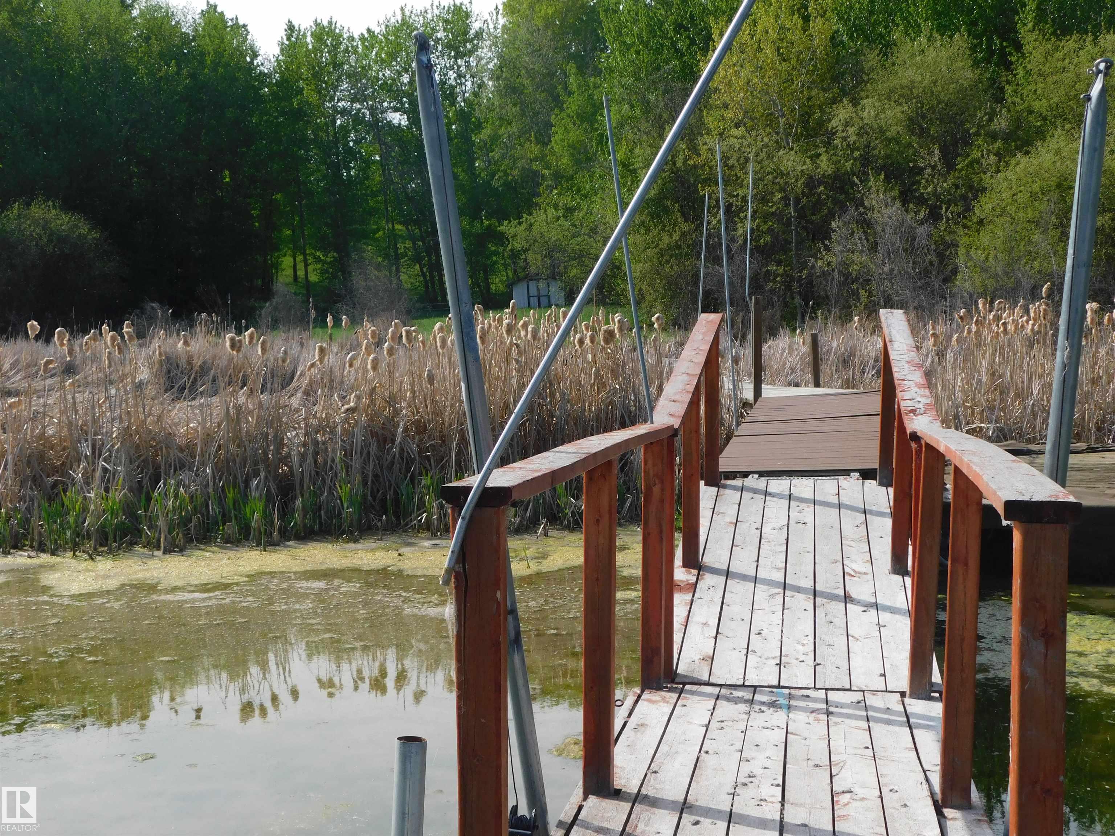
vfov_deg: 28.6
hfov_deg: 37.5
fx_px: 1643
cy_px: 418
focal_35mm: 51
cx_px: 558
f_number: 3.8
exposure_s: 1/800
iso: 125
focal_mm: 9
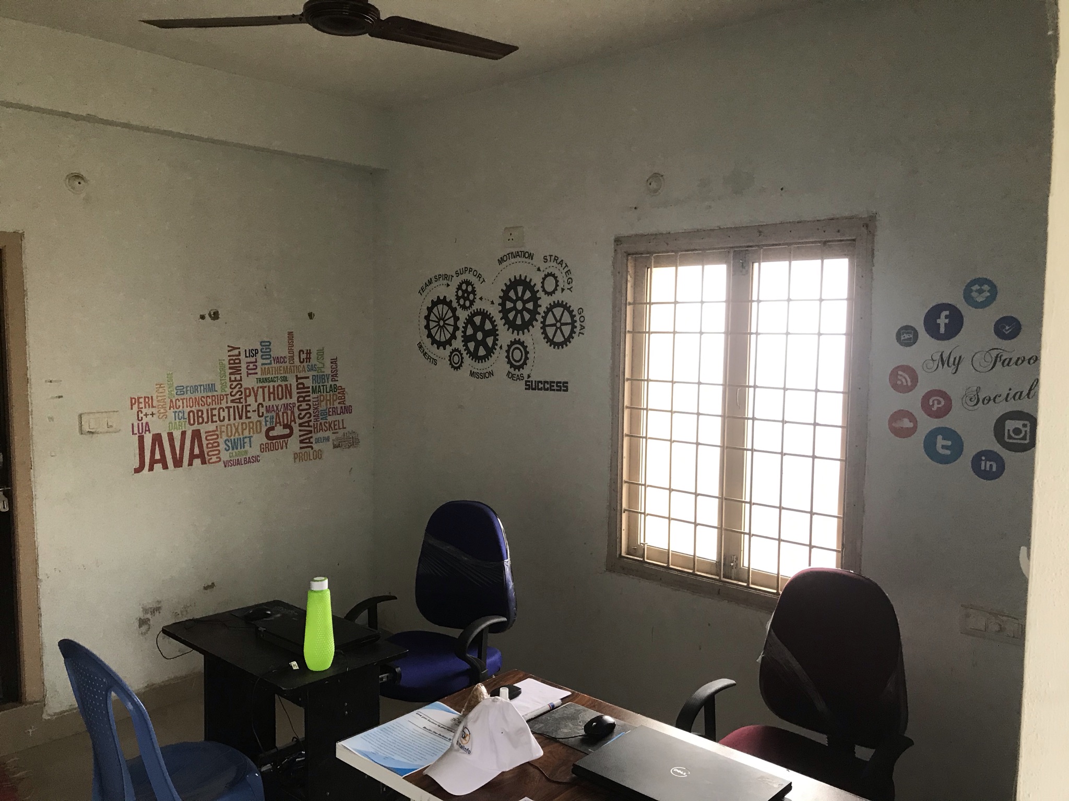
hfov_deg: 63.4
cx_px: 534
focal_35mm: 28
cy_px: 400
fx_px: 865
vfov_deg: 49.7
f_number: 1.8
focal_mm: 3.99
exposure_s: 1/25
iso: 40
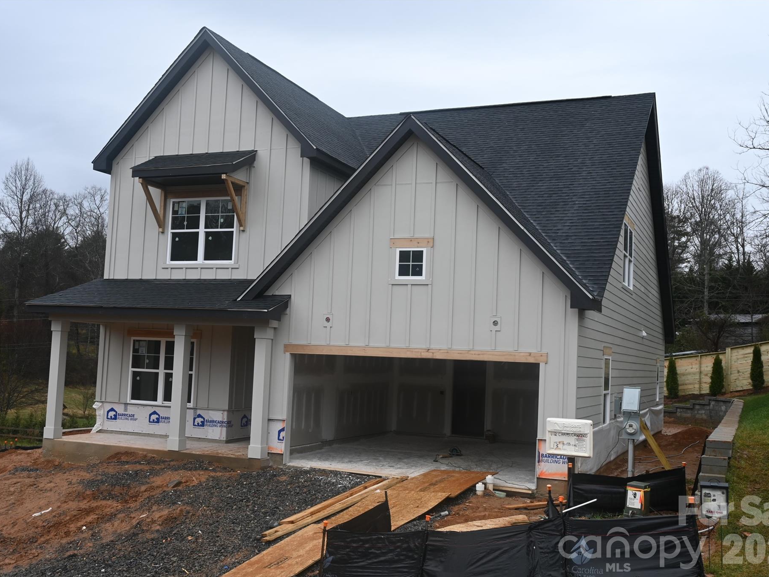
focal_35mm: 38
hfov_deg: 49.5
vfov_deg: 38.2
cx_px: 379
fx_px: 834
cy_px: 289
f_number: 5.6
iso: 200
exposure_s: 1/250
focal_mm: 23
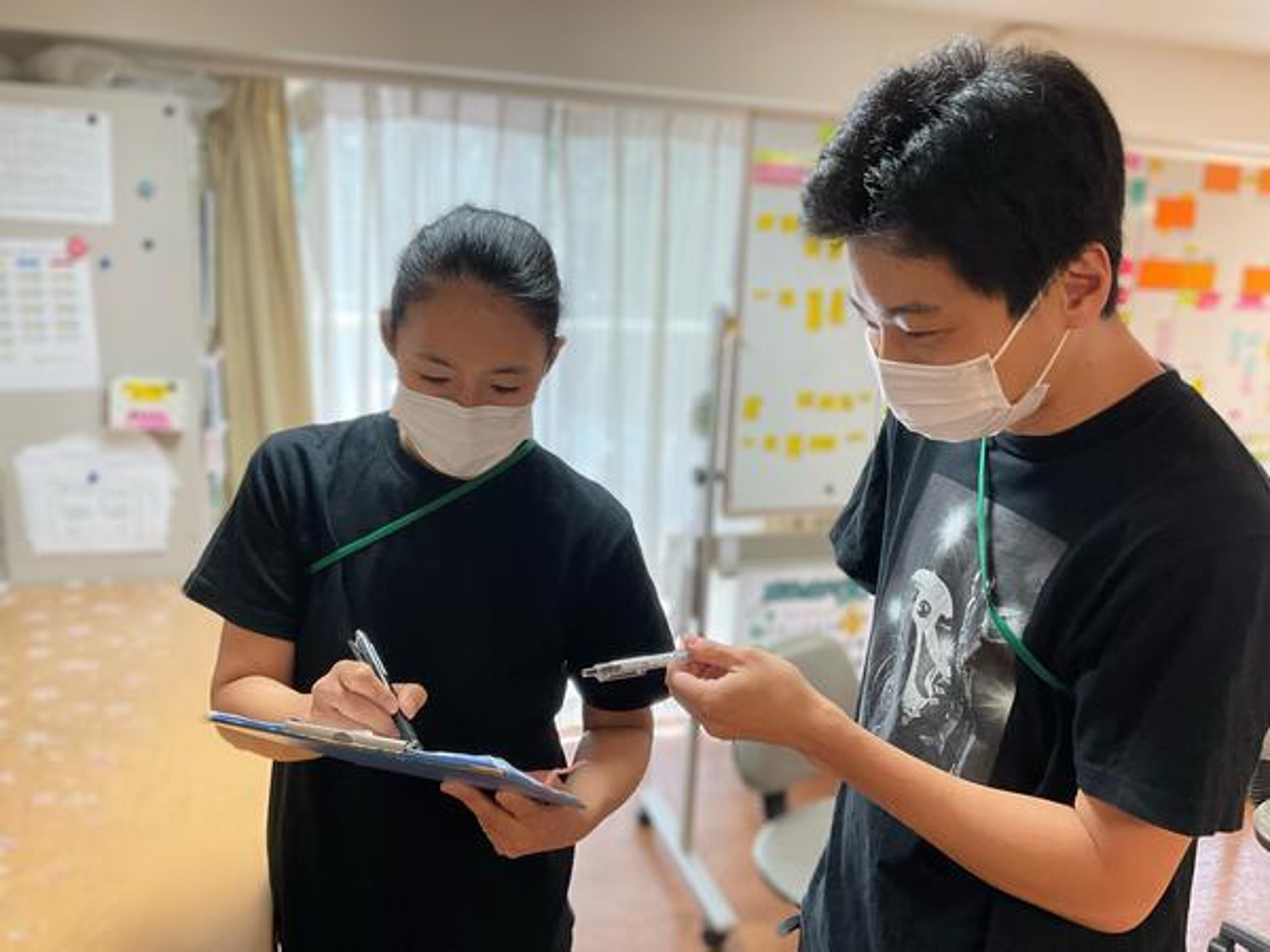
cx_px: 635
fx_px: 1064
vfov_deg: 48.2
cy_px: 476
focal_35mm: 29
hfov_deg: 61.7
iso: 64
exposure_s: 1/60
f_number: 1.8
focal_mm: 3
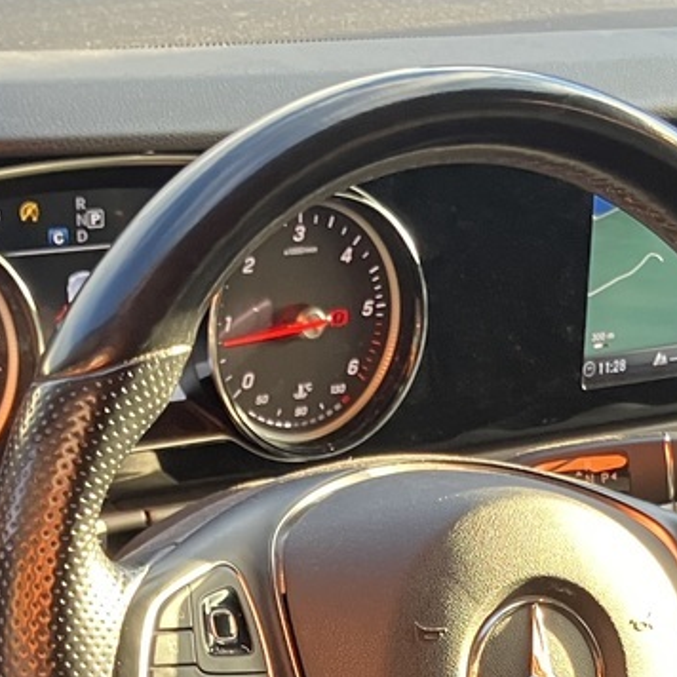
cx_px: 460
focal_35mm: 100
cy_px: 913
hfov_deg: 17.3
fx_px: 2213
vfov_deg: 16.3
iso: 80
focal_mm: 3.99
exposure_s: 1/83
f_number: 1.8
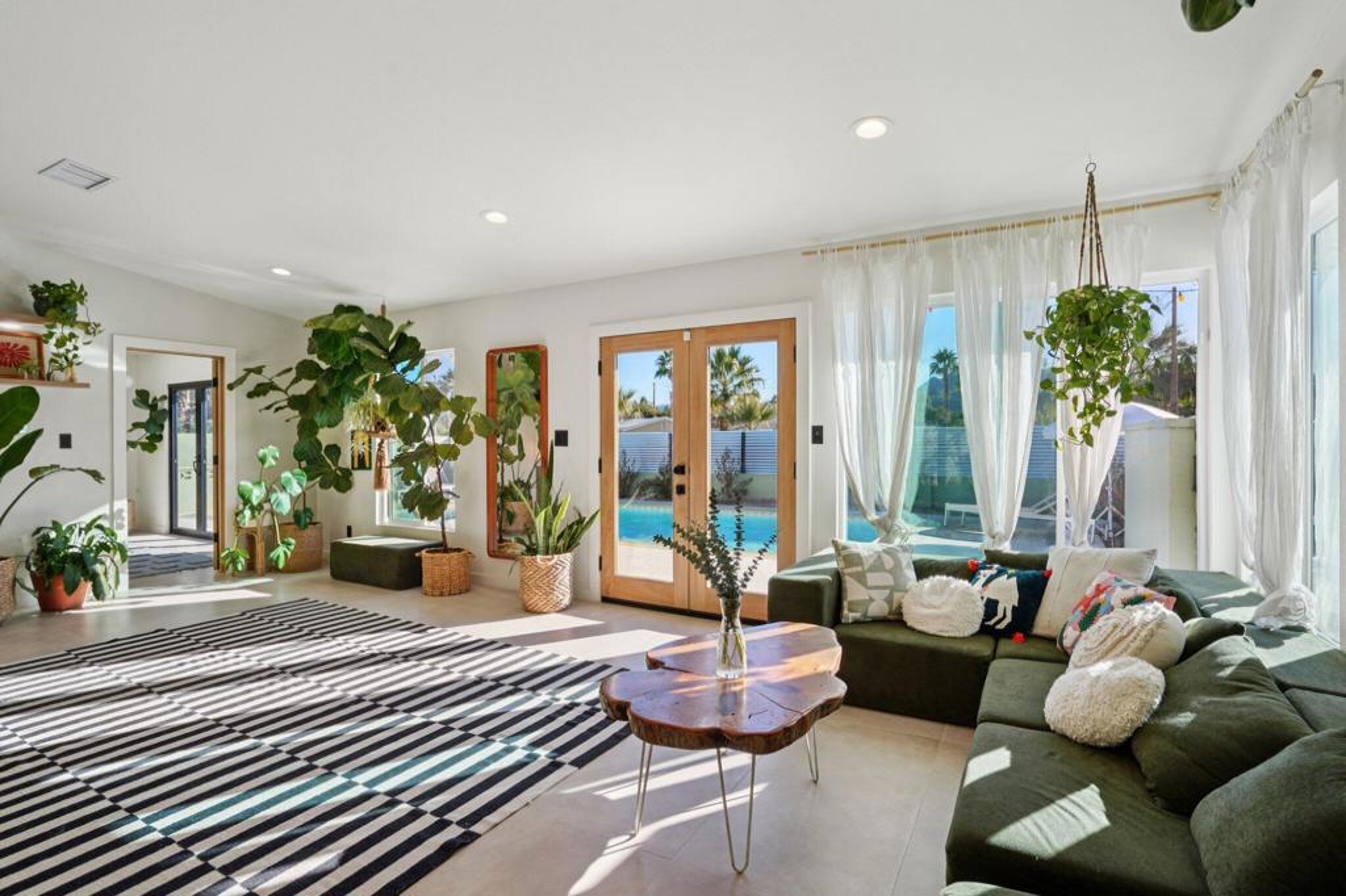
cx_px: 673
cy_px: 448
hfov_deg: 96.8
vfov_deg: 73.7
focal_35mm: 16
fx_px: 598
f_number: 8
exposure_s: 1/80
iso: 100
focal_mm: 16
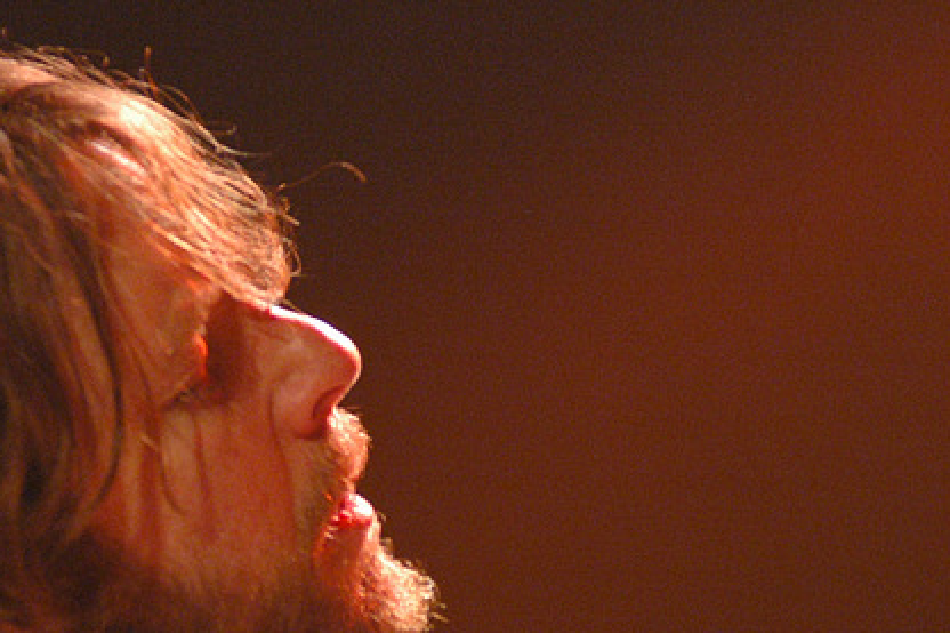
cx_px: 247
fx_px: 15220
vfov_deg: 2.4
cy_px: 443
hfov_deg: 3.6
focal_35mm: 577
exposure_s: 1/60
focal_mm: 200
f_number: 2.8
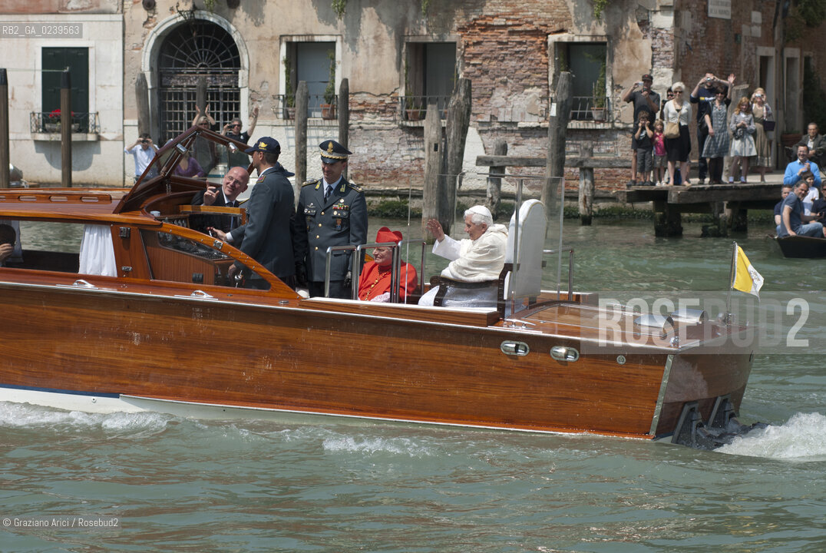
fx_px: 3170
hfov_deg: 14.8
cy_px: 276
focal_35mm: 138
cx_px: 413
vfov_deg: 10.0
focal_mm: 92
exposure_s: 1/1250
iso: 200
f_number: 6.3
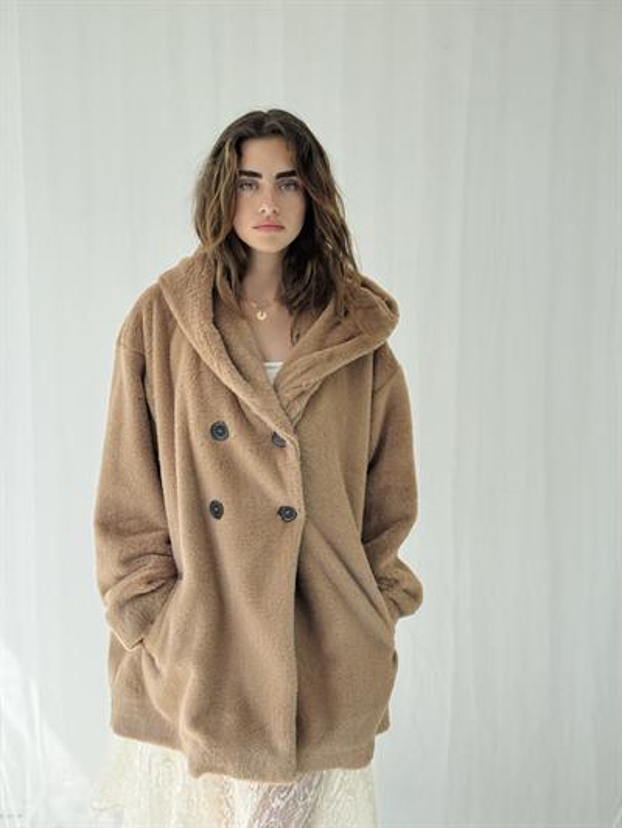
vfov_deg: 39.6
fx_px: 1150
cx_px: 311
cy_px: 414
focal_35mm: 48
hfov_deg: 30.3
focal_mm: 6.76
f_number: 1.78
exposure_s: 1/843
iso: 64
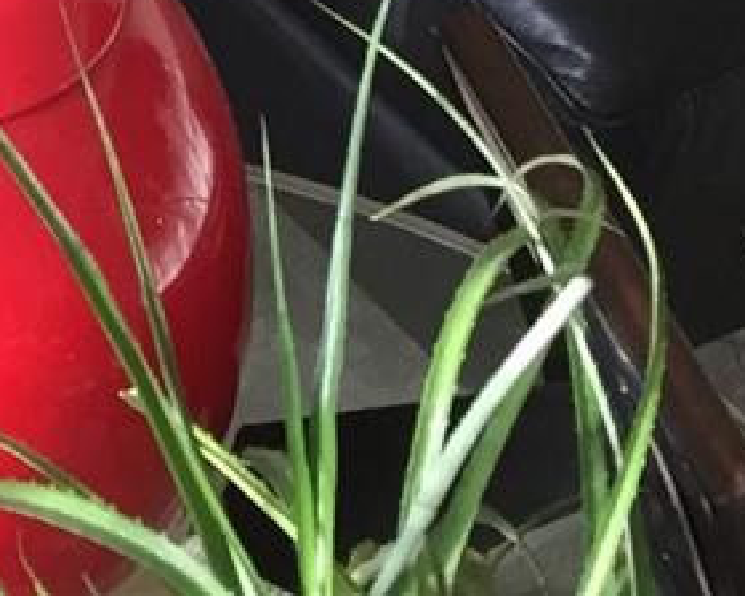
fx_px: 3572
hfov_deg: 11.4
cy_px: -998
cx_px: -367
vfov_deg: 8.4
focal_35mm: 162
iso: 64
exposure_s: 1/30
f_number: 2.2
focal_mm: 4.15
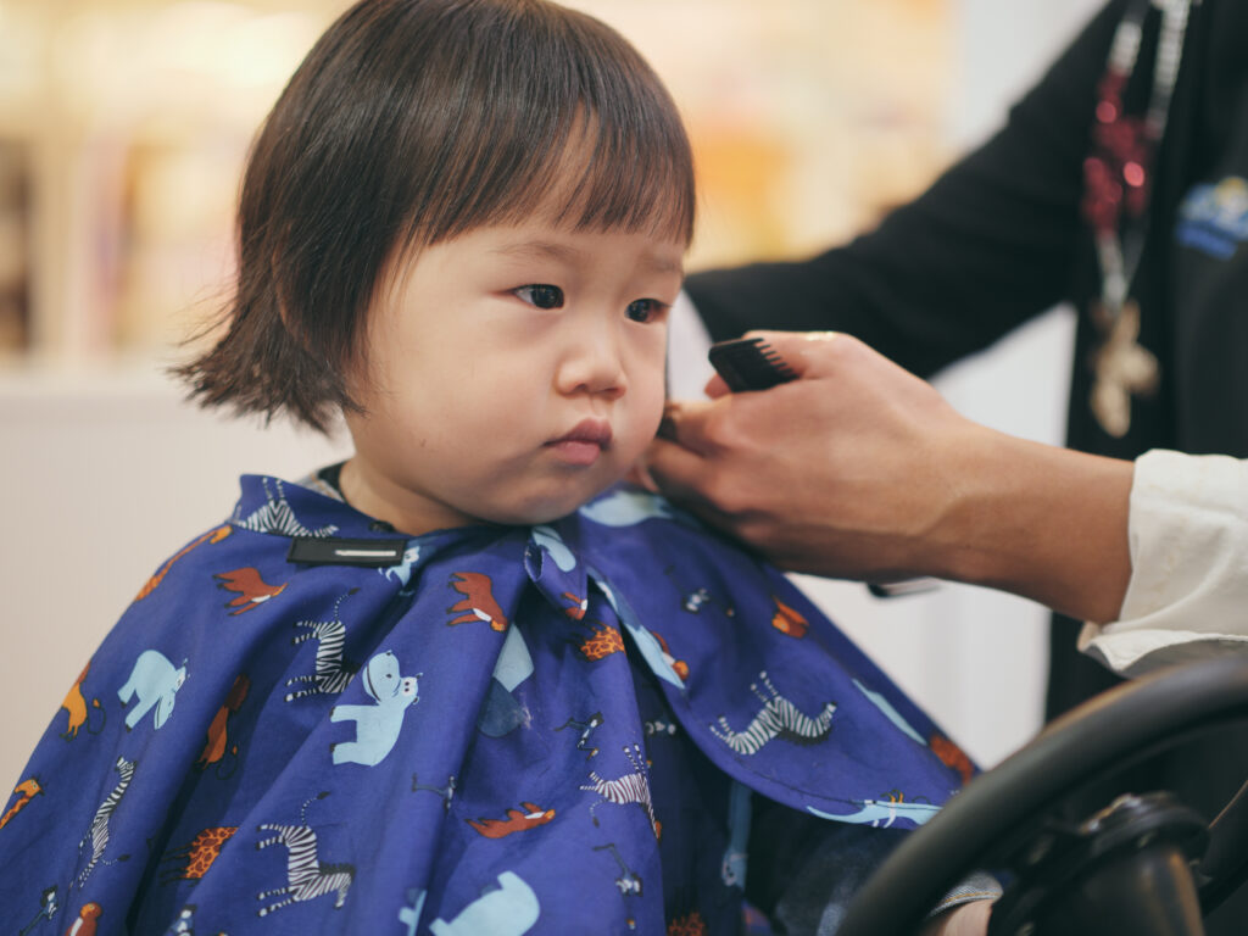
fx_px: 3101
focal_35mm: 86
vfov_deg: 17.2
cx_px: 624
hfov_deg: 22.8
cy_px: 468
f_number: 1.2
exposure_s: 1/160
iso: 200
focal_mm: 43
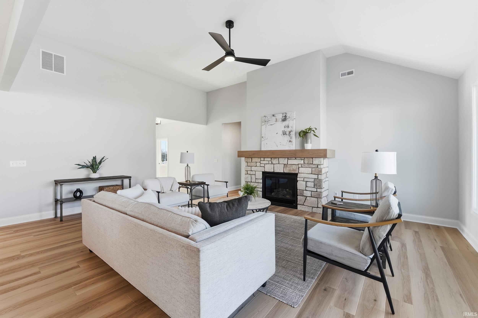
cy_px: 159
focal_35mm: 15
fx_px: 199
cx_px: 239
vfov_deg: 77.3
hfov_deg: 100.4
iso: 800
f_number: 4
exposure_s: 1/4000
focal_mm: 10
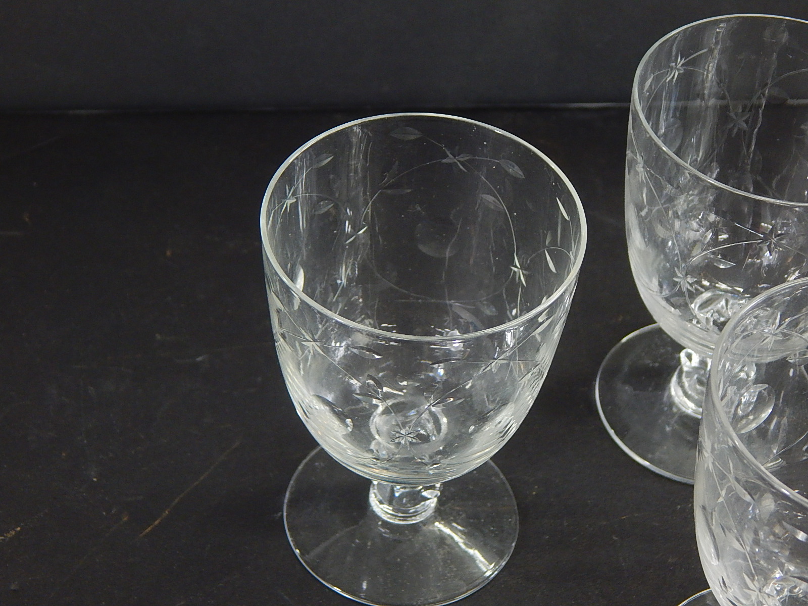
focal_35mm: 75
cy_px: 303
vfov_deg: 19.6
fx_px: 1751
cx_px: 404
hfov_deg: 26.0
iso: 250
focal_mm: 13.5
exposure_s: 1/30
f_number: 4.2
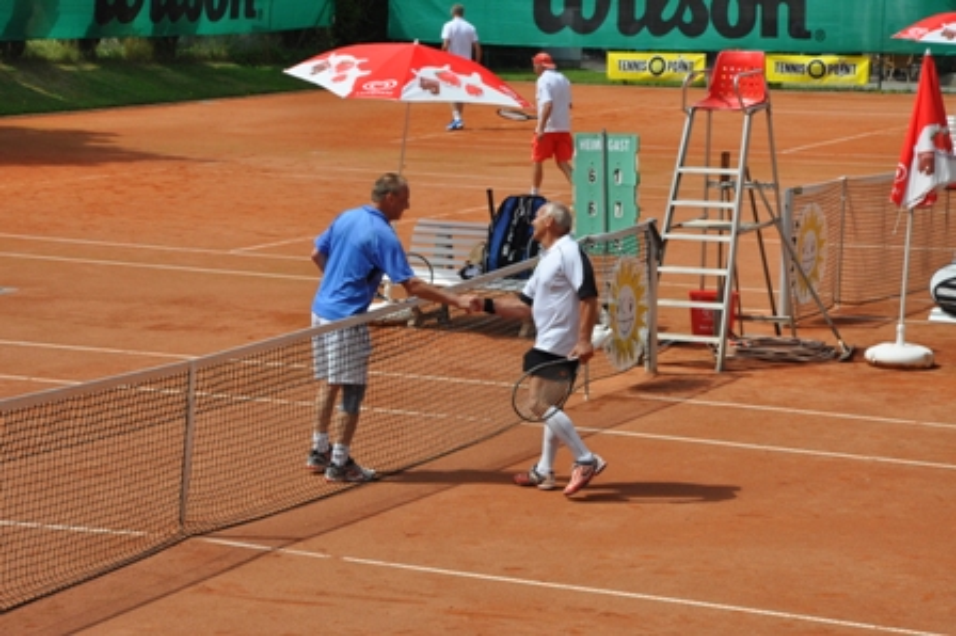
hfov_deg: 18.2
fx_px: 2985
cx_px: 478
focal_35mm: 112
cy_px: 318
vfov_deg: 12.2
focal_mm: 75
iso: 200
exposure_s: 1/400
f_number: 10
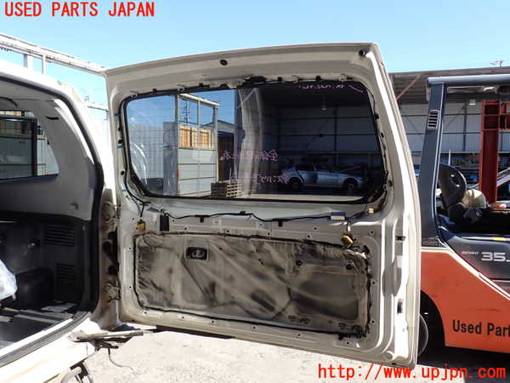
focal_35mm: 30
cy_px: 192
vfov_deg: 46.8
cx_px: 255
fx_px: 442
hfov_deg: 60.0
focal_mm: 5.4
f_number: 3.2
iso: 100
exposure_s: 1/500
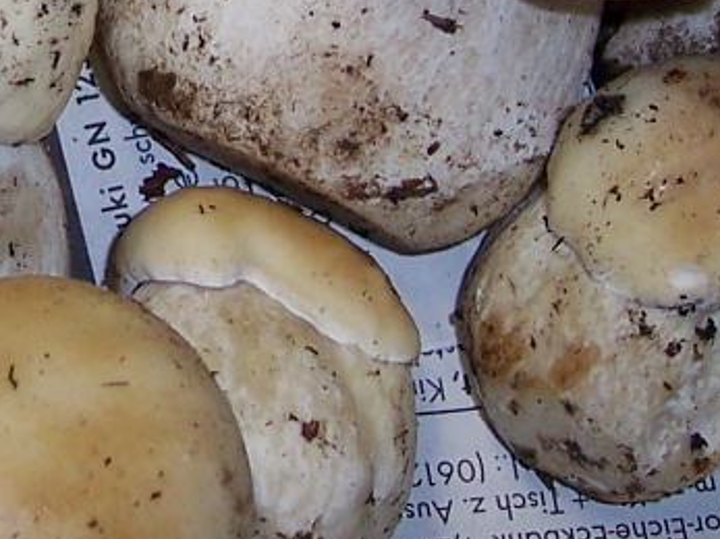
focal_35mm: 168
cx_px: -108
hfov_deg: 11.6
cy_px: -373
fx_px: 3493
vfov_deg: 8.5
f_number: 2.8
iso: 100
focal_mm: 8
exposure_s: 1/60
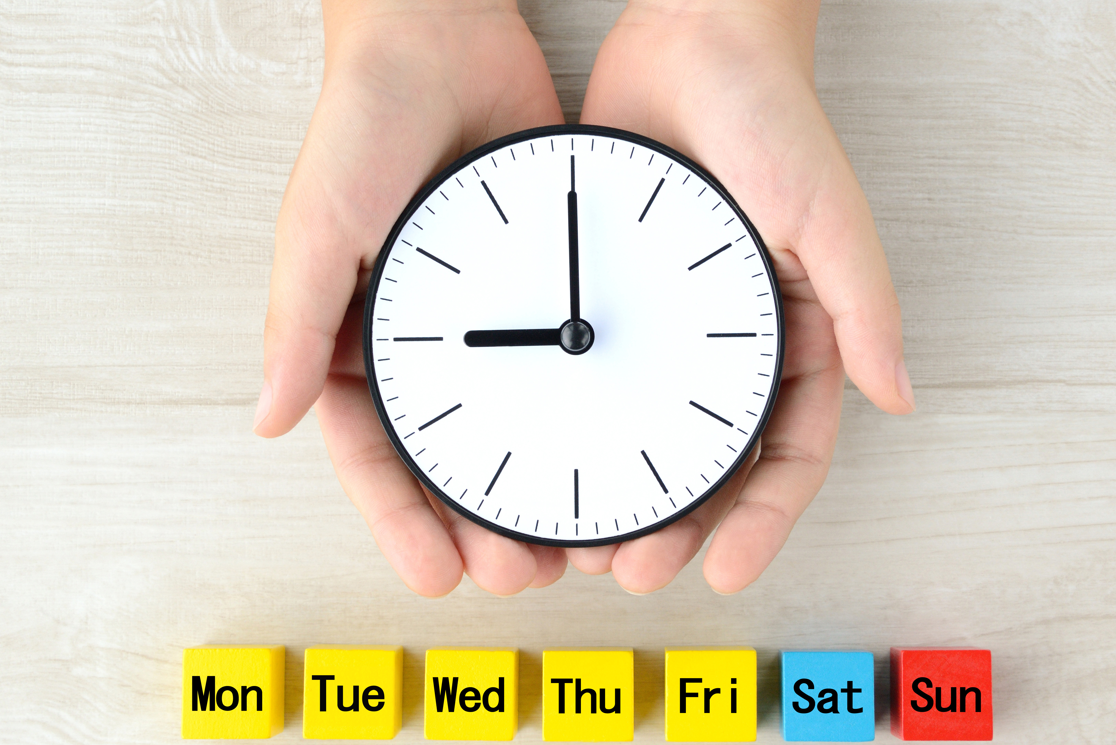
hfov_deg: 28.8
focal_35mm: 70
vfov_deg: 19.5
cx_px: 574
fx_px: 2170
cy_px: 413
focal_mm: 55
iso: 640
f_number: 13
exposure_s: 1/60
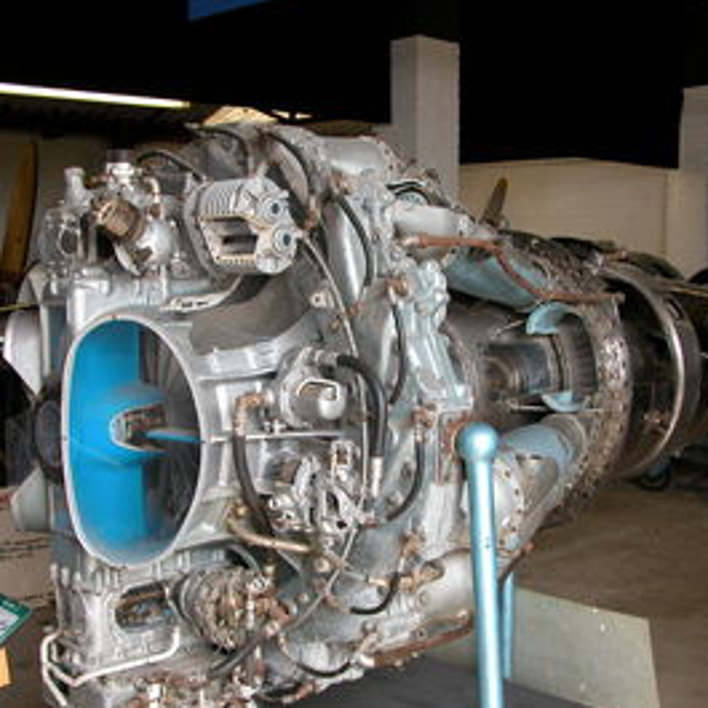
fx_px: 1111
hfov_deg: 35.4
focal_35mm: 48
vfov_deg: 35.3
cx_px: 363
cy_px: 395
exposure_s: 1/82.3
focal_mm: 9.2
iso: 100
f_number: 3.2
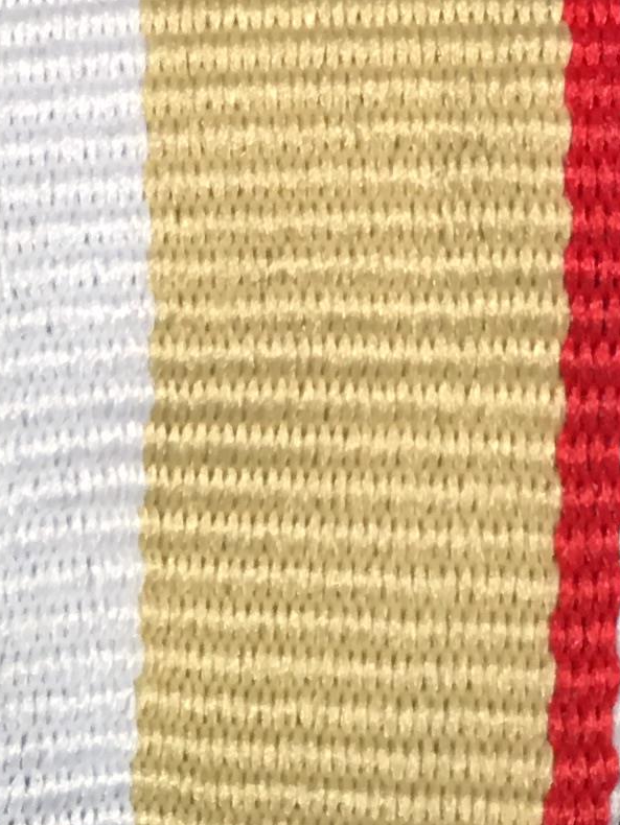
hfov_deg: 9.5
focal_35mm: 148
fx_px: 3532
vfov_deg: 12.9
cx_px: -539
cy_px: 1035
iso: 32
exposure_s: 1/15
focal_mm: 4.15
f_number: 2.2
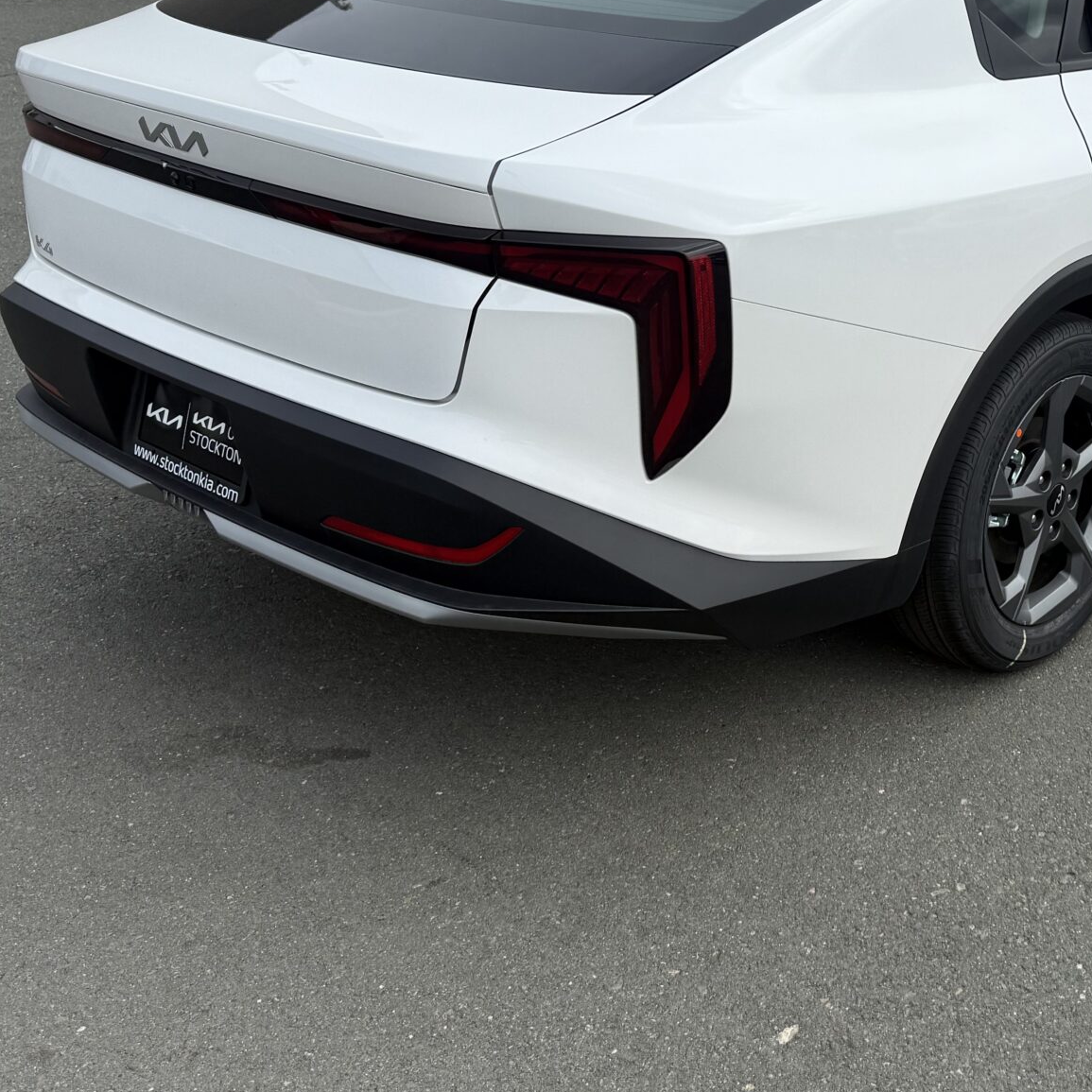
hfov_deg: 34.9
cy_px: 379
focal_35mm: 47
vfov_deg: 35.8
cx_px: 875
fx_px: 1677
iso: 80
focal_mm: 6.76
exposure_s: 1/4405
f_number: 1.78
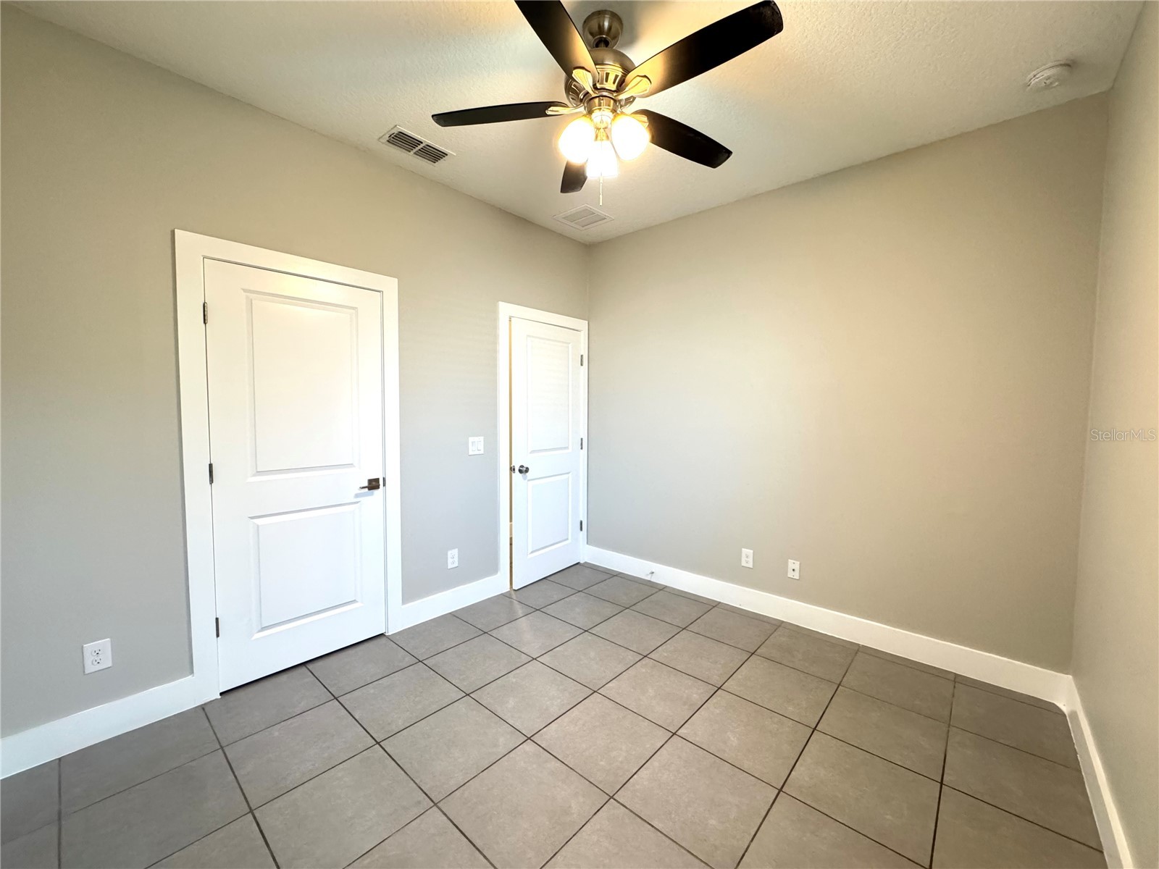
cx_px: 580
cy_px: 434
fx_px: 469
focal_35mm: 14
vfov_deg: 85.7
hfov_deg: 102.1
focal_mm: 2.22
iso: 320
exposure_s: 1/60
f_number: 2.2
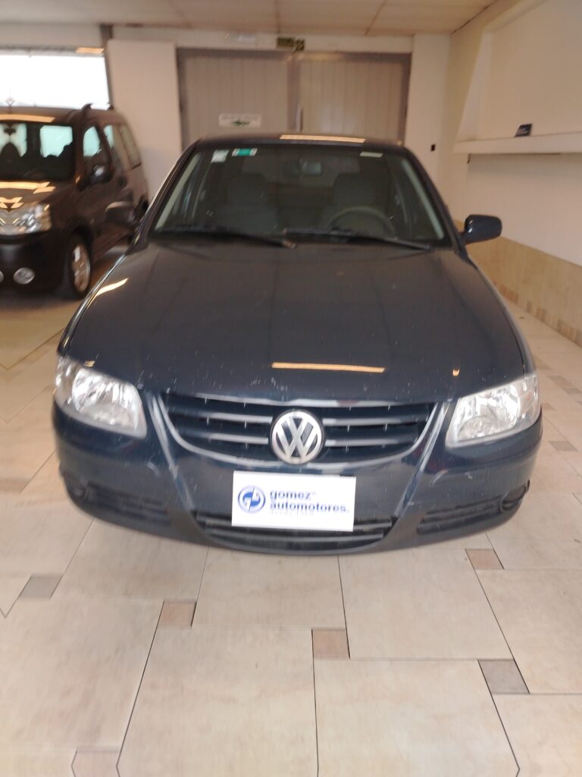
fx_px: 538
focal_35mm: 24
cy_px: 388
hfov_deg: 56.8
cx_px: 291
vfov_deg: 71.6
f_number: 1.75
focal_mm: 5.25
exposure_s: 1/50
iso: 369
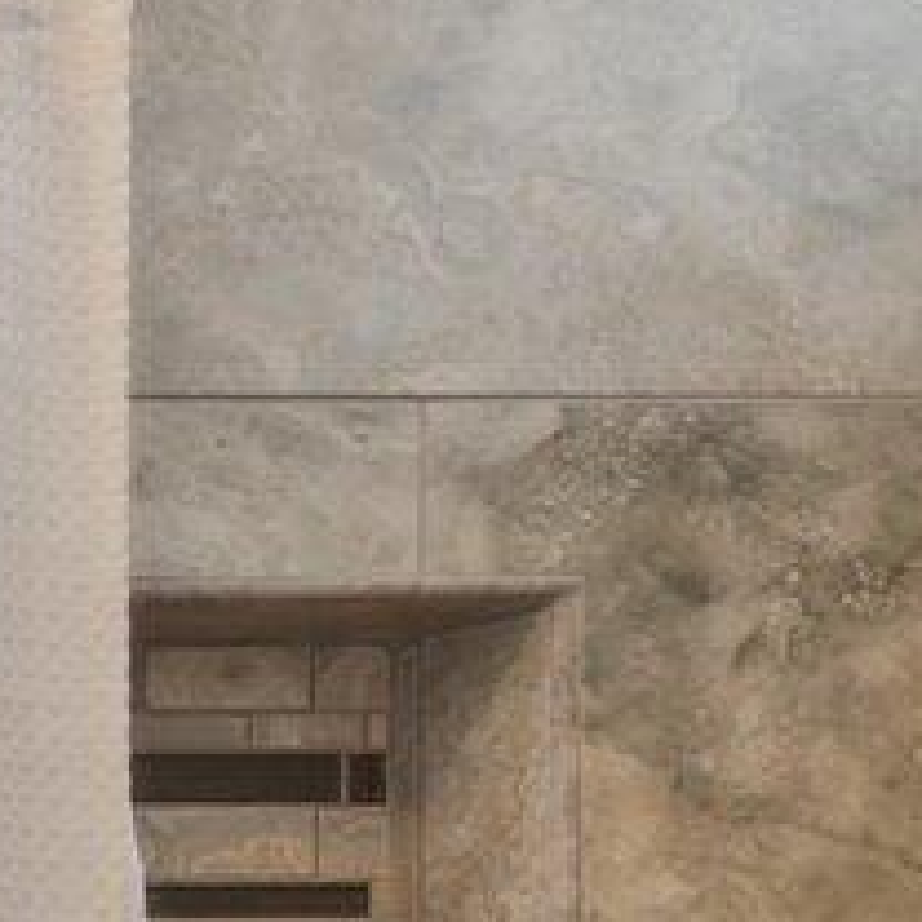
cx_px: -3245
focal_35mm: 163
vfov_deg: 10.0
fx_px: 4917
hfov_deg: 6.9
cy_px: 1782
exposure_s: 1/40
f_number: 8
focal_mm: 19.5
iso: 320
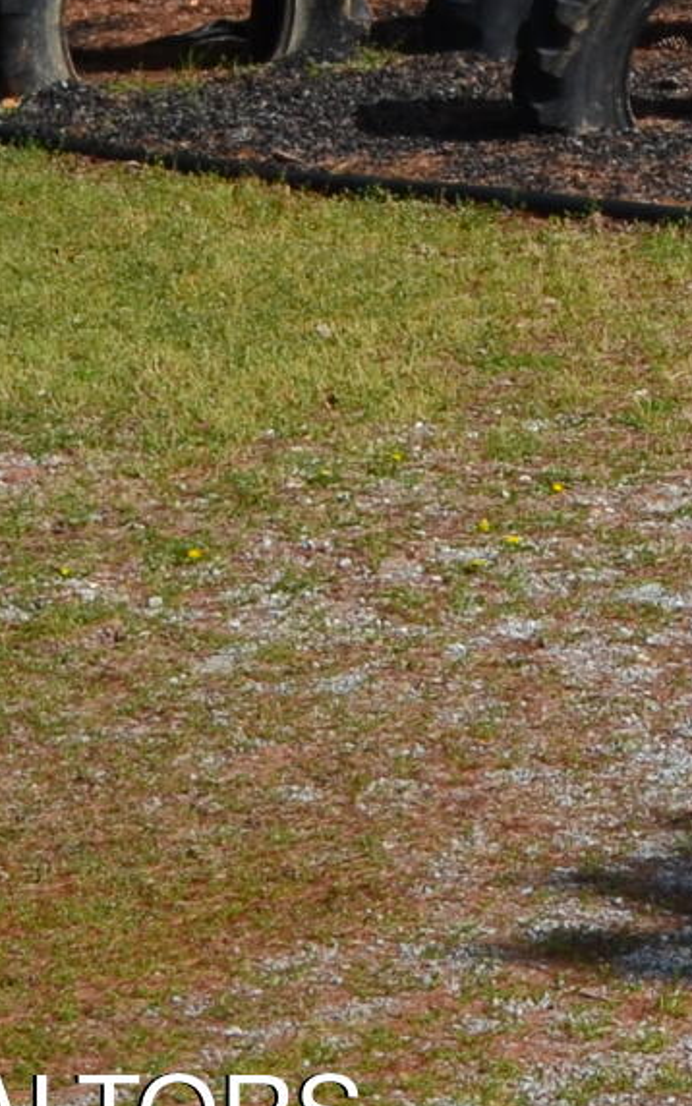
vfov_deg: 7.2
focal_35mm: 288
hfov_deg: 4.3
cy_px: -631
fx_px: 8682
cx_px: 2459
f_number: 10
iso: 200
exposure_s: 1/320
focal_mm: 36
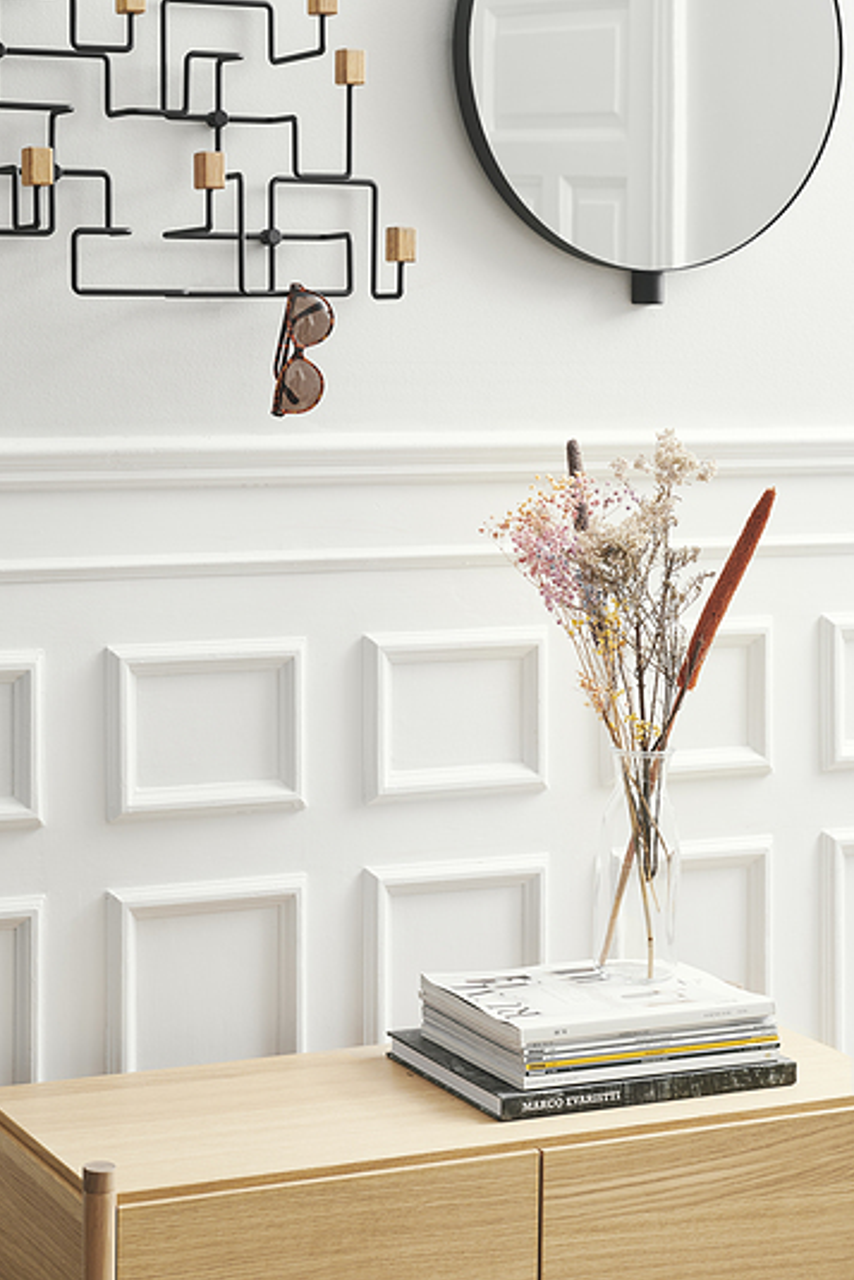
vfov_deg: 24.8
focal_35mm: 81
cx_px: 356
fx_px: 2880
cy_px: 365
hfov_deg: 16.9
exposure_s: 1/250
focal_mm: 50
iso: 100
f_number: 8
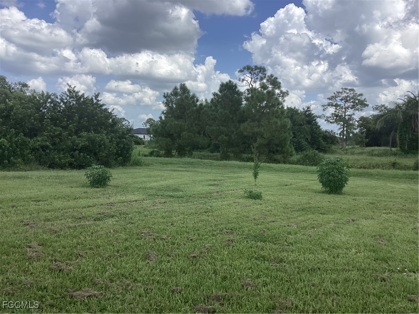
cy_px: 157
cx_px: 210
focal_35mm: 31
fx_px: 375
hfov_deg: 58.4
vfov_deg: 45.4
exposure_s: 1/1294
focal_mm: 3.3
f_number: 2.4
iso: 25
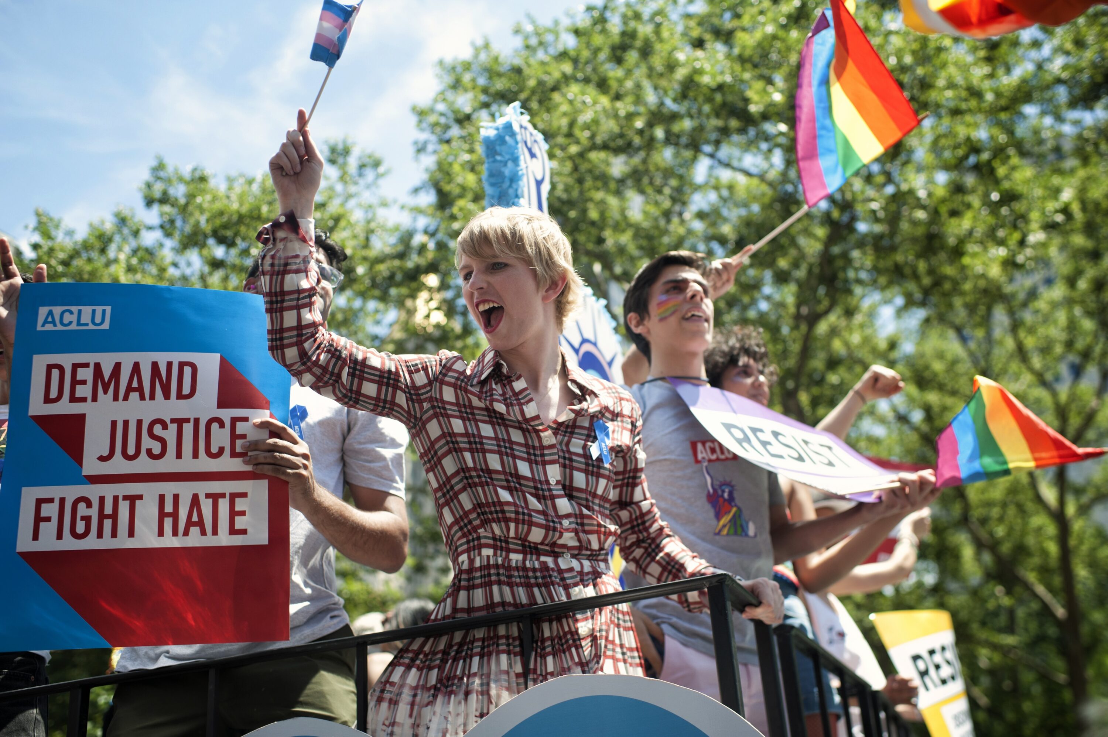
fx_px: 1076
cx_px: 554
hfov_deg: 54.5
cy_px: 368
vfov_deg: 37.8
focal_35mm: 35
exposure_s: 1/1250
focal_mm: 35
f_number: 3.2
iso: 100
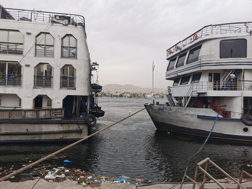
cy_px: 94
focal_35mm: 27
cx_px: 126
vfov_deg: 51.4
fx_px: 197
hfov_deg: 65.3
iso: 50
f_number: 1.6
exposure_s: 1/714
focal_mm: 5.56
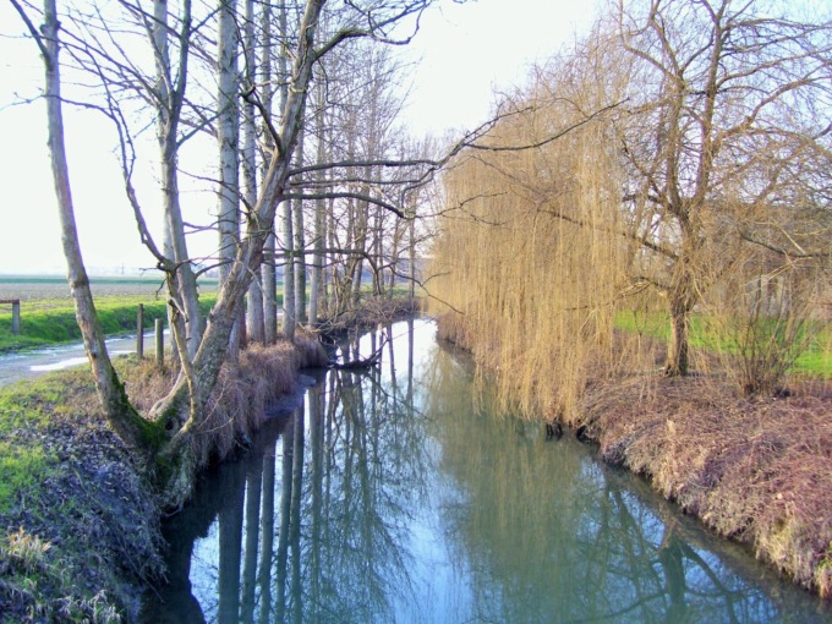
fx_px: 889
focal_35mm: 37
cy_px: 312
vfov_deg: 38.7
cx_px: 416
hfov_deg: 50.1
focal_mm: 6
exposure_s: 1/125
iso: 80
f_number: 2.7
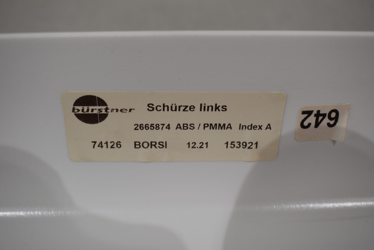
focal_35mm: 40
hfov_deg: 47.9
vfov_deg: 33.0
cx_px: 187
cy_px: 125
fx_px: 421
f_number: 5
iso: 400
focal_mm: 27
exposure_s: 1/250
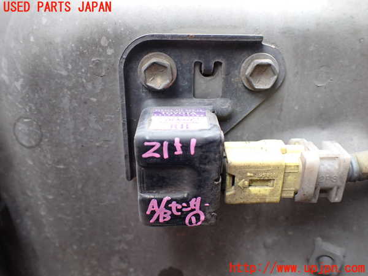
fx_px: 319
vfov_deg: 46.8
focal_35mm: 30
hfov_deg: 60.0
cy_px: 138
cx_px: 184
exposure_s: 1/125
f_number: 2.3
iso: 250
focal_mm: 5.4
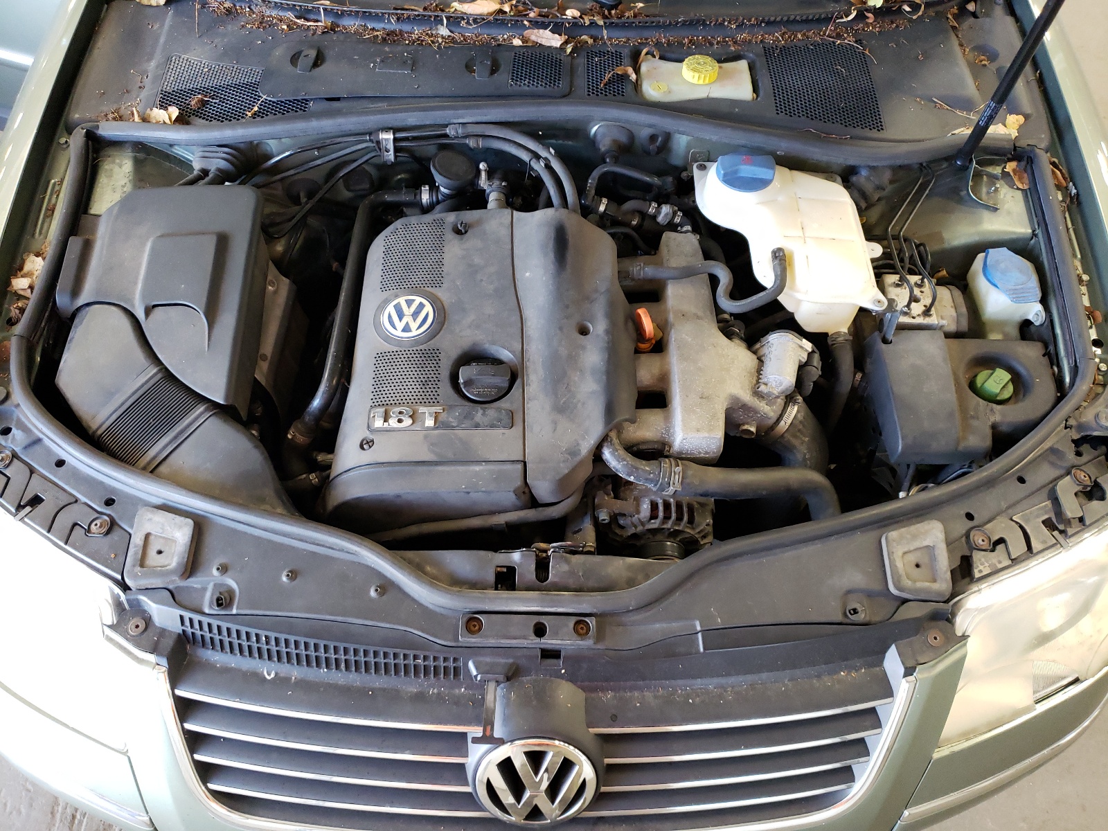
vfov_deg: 53.1
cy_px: 416
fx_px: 832
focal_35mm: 26
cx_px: 554
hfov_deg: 67.3
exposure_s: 1/40
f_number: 1.5
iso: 291
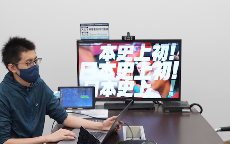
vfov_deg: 14.6
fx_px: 558
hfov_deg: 23.3
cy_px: 104
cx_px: 125
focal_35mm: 89
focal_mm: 50
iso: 2000
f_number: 4.5
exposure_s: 1/125
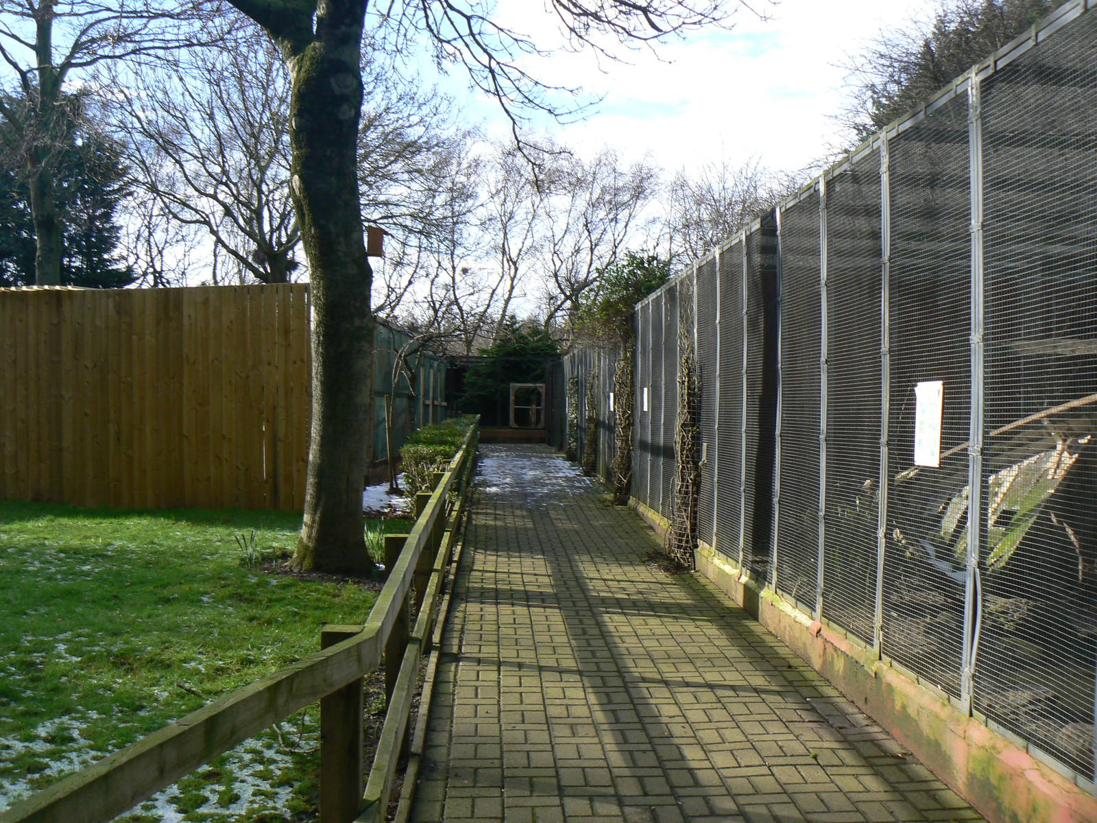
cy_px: 412
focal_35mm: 36
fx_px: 1141
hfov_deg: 51.4
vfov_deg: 39.7
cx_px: 548
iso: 80
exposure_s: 1/200
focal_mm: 6
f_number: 5.6
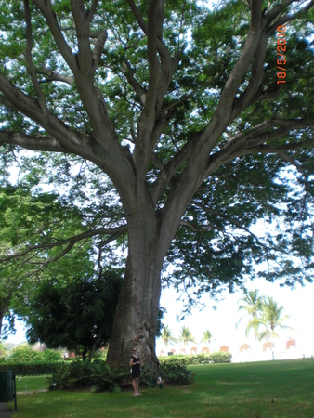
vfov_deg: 49.0
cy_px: 209
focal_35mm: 38
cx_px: 157
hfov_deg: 37.8
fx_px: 459
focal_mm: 6.3
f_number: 3.1
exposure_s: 1/160
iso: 64
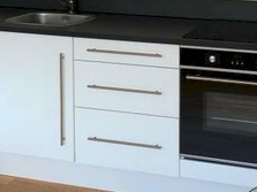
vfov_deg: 15.9
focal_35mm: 91
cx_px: 169
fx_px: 675
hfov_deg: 21.5
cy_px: -6
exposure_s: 1/100
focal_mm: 4.15
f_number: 2.2
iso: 32
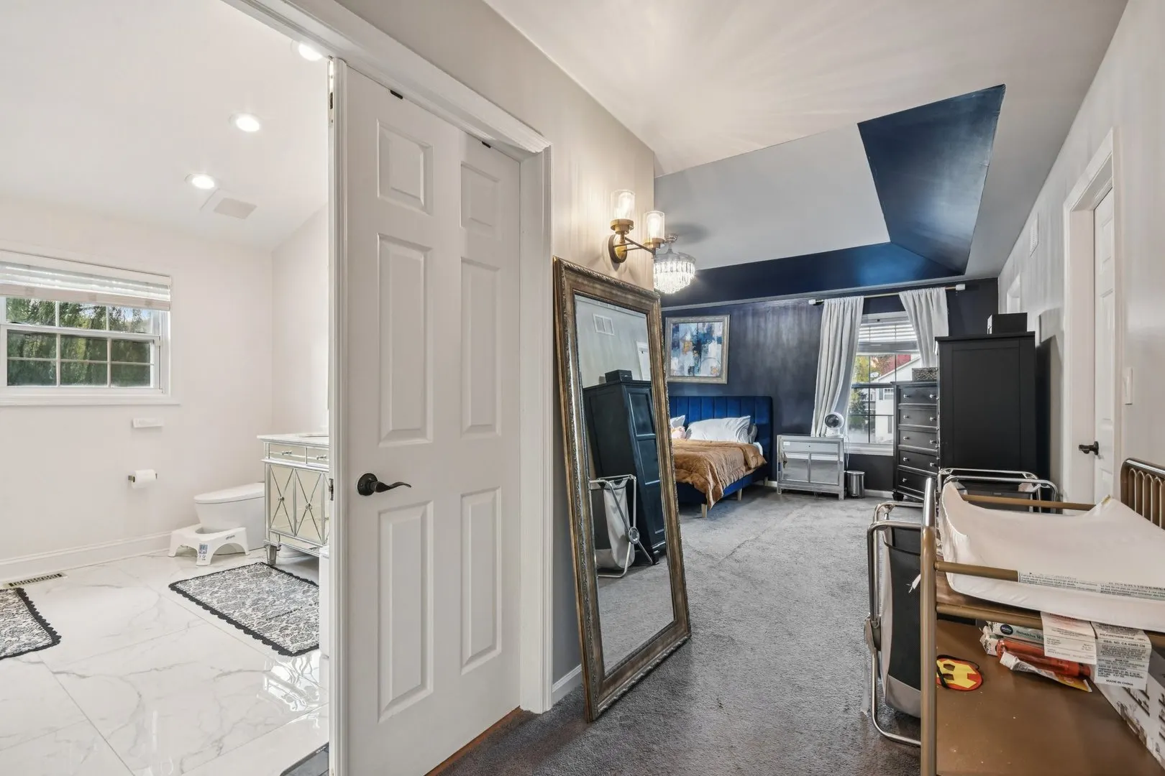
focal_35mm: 15
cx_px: 582
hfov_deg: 100.4
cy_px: 388
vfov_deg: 77.3
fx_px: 485
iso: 400
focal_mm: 10
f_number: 8
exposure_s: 1/13
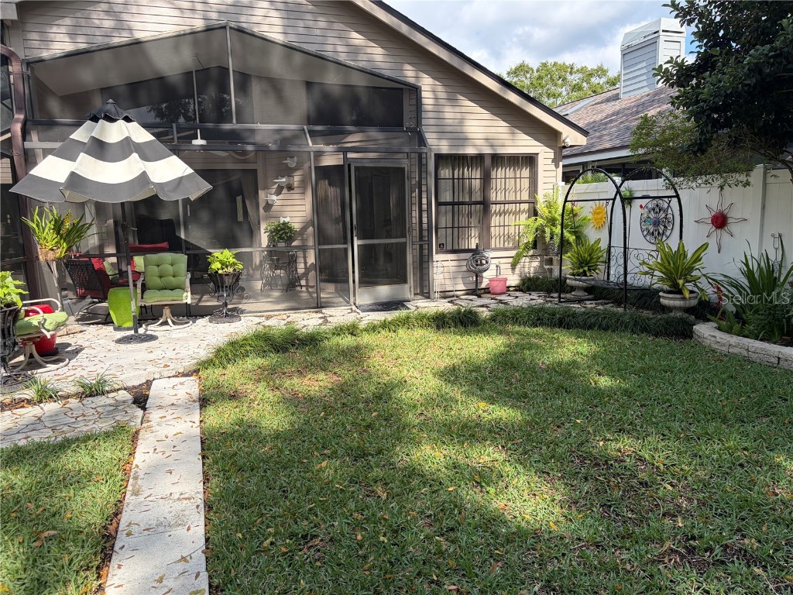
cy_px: 298
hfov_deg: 67.3
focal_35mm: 26
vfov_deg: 53.1
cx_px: 396
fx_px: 596
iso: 64
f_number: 1.6
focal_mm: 5.96
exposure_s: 1/1706
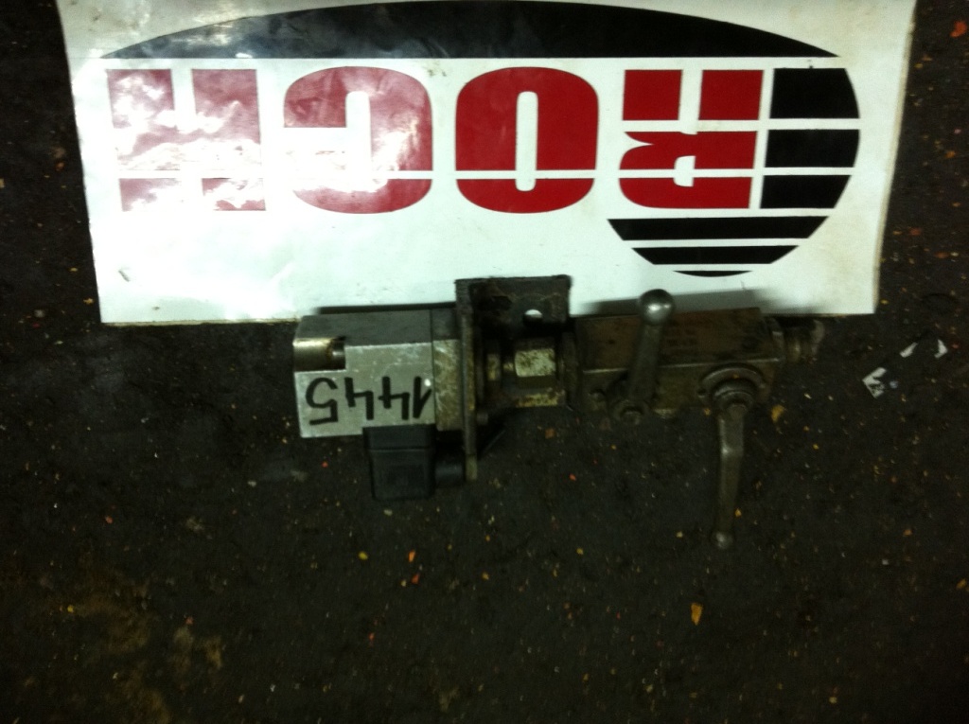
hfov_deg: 52.7
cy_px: 362
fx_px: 978
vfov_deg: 40.6
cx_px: 484
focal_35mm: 35
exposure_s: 1/15
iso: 200
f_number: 2.8
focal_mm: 3.85
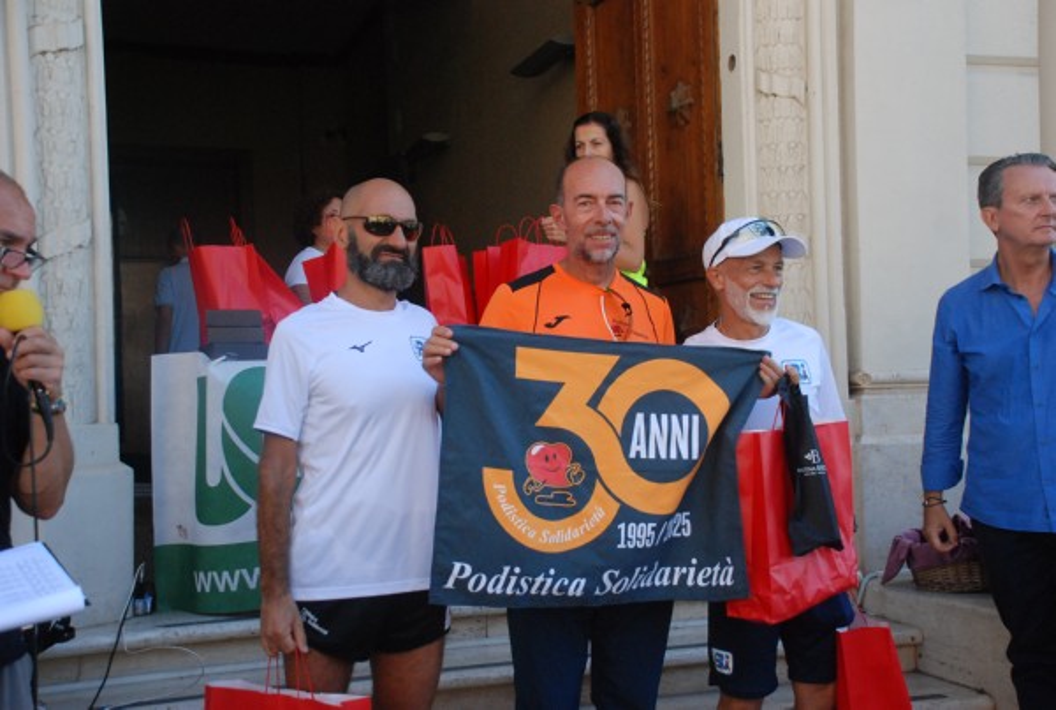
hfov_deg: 42.2
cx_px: 528
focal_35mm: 46
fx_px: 1367
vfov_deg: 29.1
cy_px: 355
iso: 1000
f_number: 4.2
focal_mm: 31
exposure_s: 1/1000
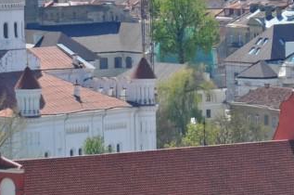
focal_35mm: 532
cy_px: 208
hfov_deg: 3.9
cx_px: 337
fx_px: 4339
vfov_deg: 2.6
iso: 200
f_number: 5.6
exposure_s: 1/500
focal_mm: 75
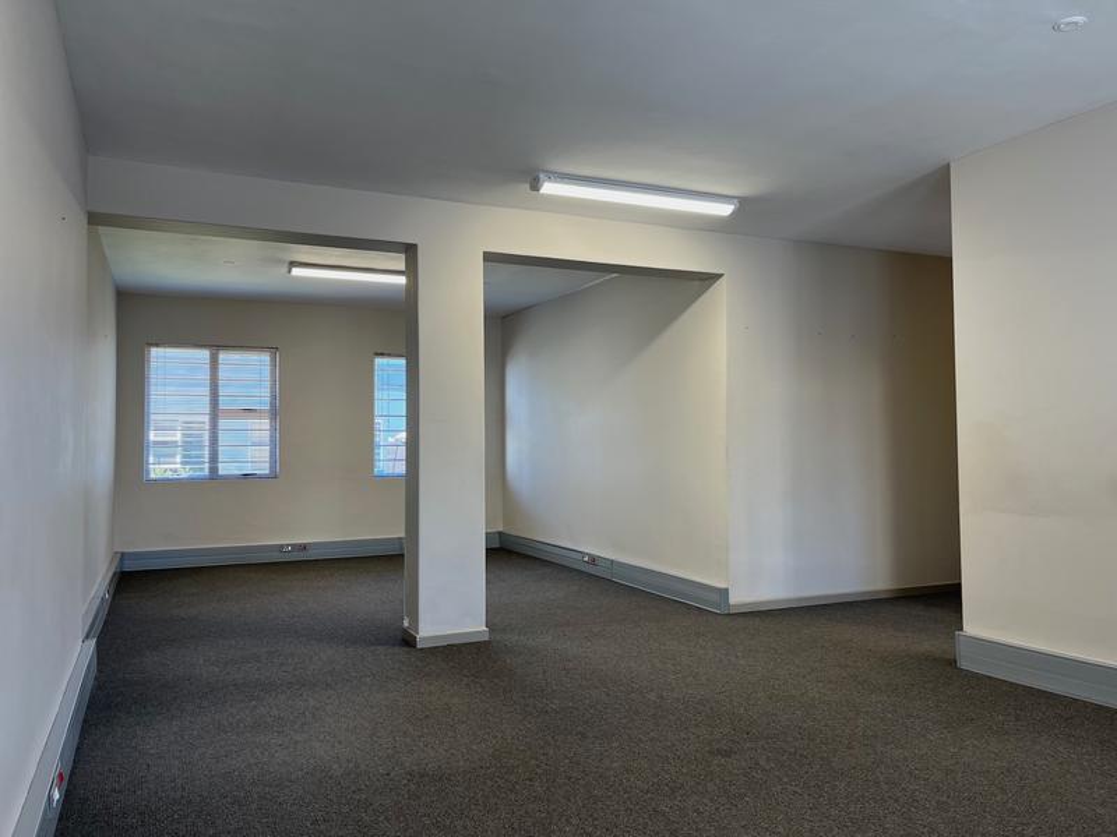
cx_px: 558
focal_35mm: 26
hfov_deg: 67.3
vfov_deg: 53.1
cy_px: 418
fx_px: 839
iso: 64
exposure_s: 1/100
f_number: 1.6
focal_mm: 5.1
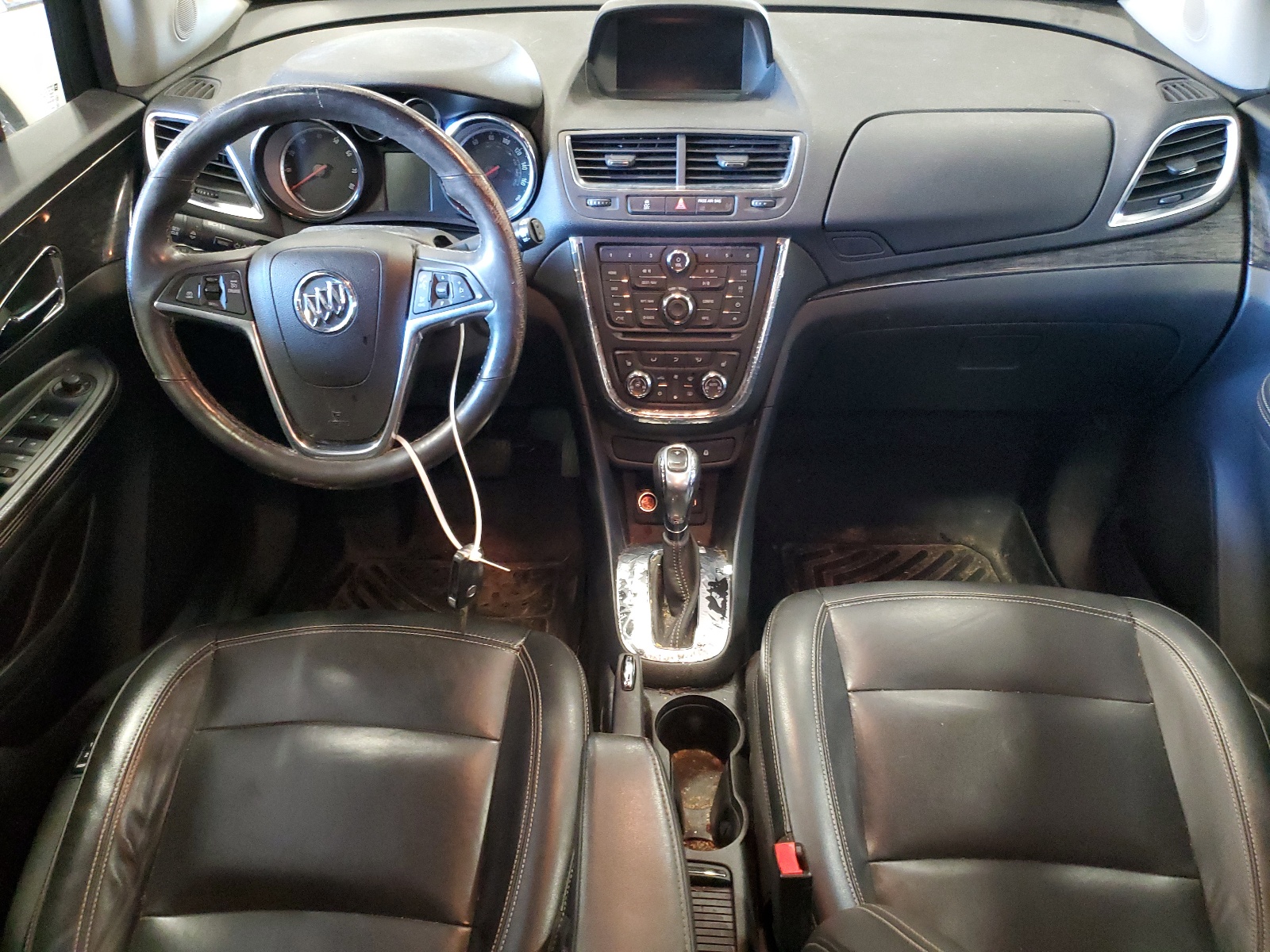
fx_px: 954
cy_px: 476
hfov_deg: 67.3
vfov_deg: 53.1
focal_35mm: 26
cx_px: 635
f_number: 1.5
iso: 462
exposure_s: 1/15
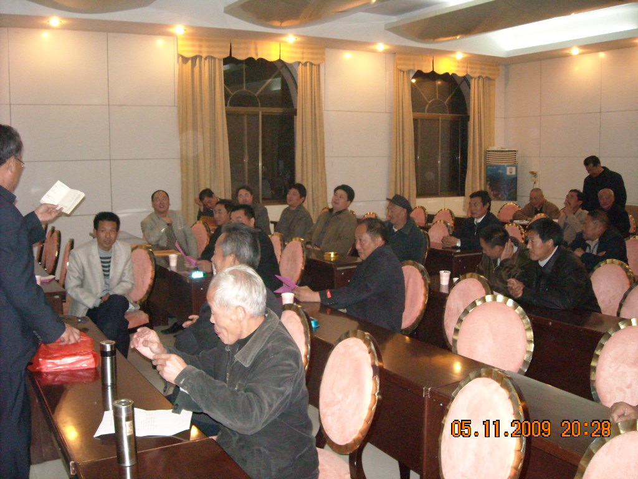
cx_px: 319
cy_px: 240
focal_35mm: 35
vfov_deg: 40.7
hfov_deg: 52.6
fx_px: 645
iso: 733
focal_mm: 5.7
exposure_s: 1/60
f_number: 2.8
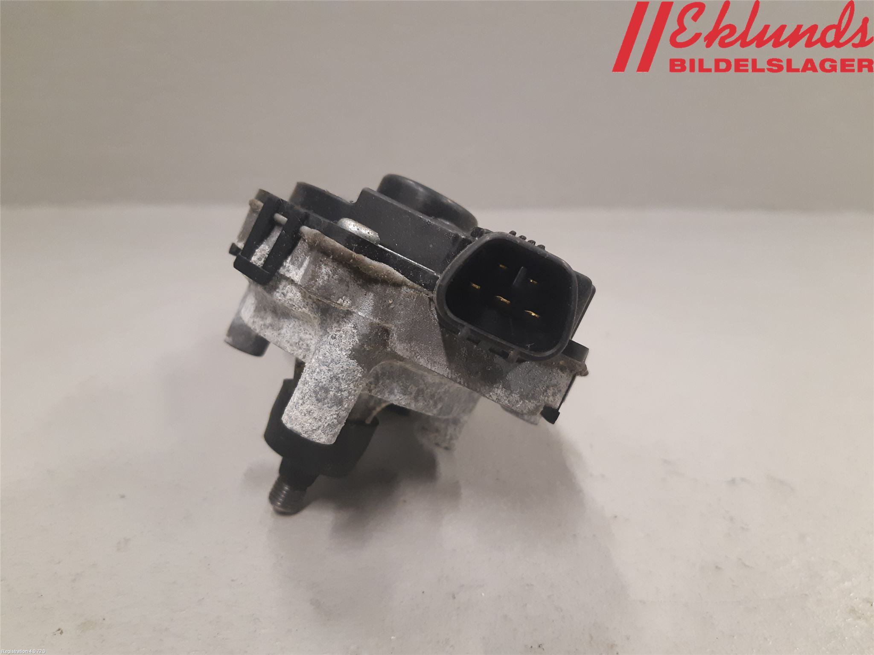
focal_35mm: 26
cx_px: 437
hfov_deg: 67.3
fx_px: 656
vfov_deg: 53.1
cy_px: 328
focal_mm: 3.93
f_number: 1.7
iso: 250
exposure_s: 1/50
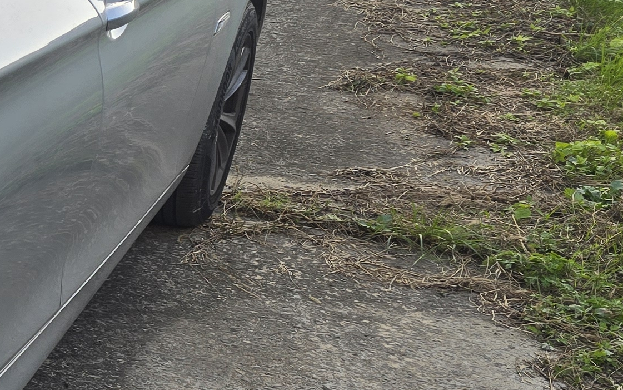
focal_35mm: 87
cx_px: -451
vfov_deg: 15.0
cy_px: 268
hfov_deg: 19.0
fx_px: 1477
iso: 25
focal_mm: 6.3
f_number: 1.7
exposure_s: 1/180
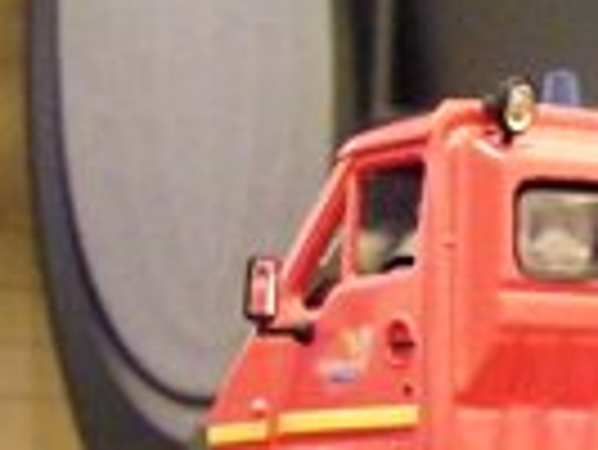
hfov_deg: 15.1
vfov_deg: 12.4
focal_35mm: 118
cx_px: 967
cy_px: 490
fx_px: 2040
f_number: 2.8
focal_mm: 5.7
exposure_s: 1/5.7
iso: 800
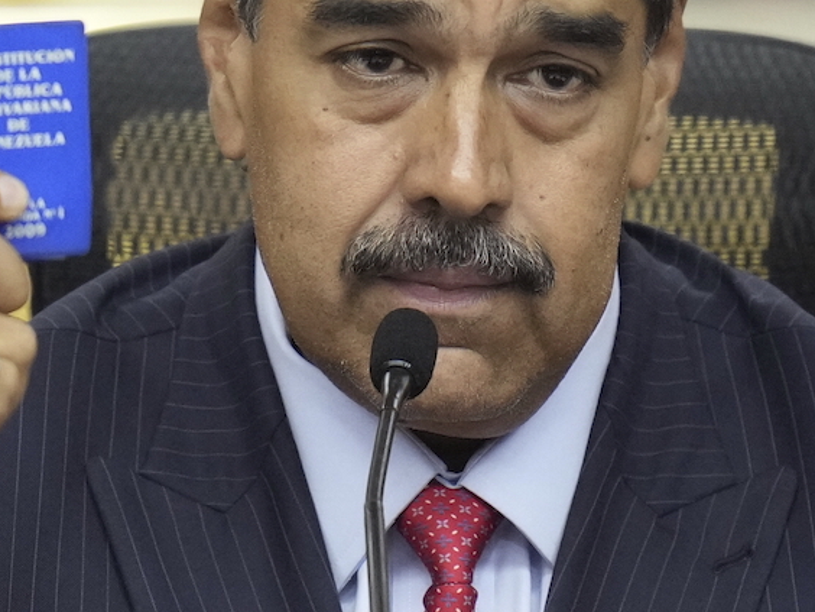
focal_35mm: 819
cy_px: 143
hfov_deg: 2.4
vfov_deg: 1.8
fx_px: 19283
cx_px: 418
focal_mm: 400
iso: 3200
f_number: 2.8
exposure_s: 1/500
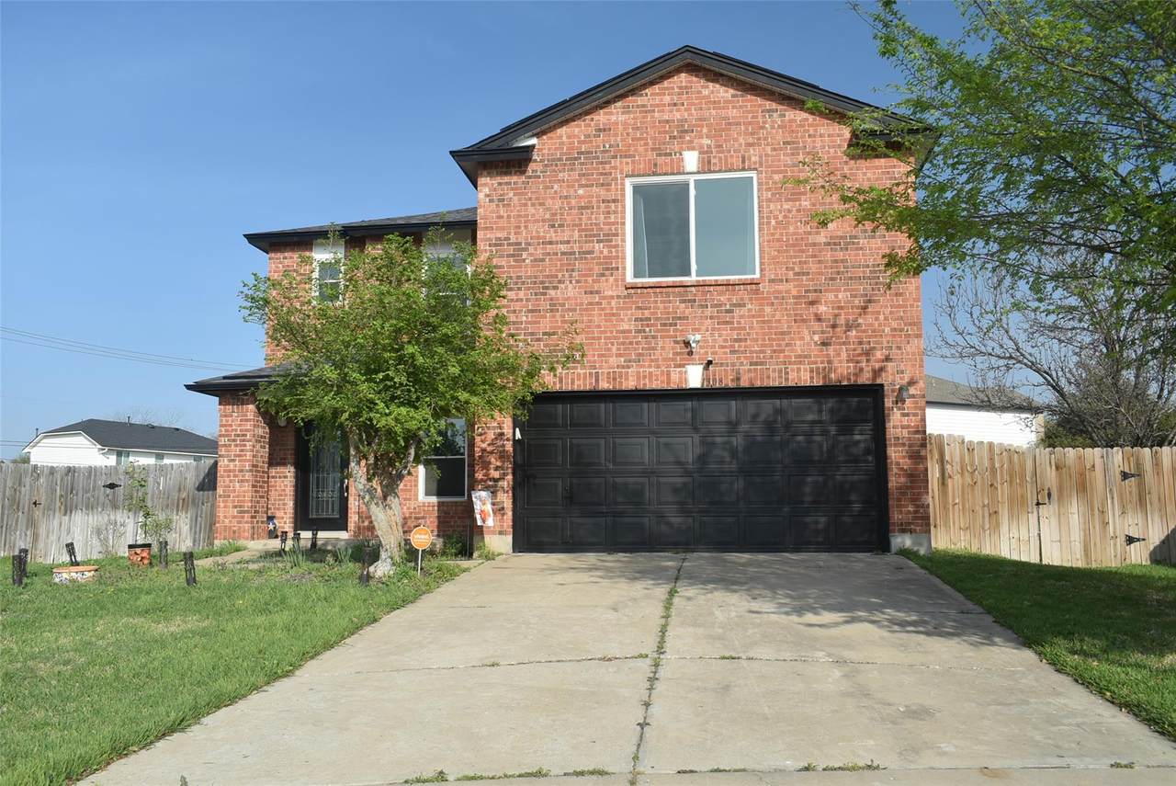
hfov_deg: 59.5
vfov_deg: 41.8
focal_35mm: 32
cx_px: 588
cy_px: 393
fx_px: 1030
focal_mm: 21
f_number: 8
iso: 200
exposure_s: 1/320
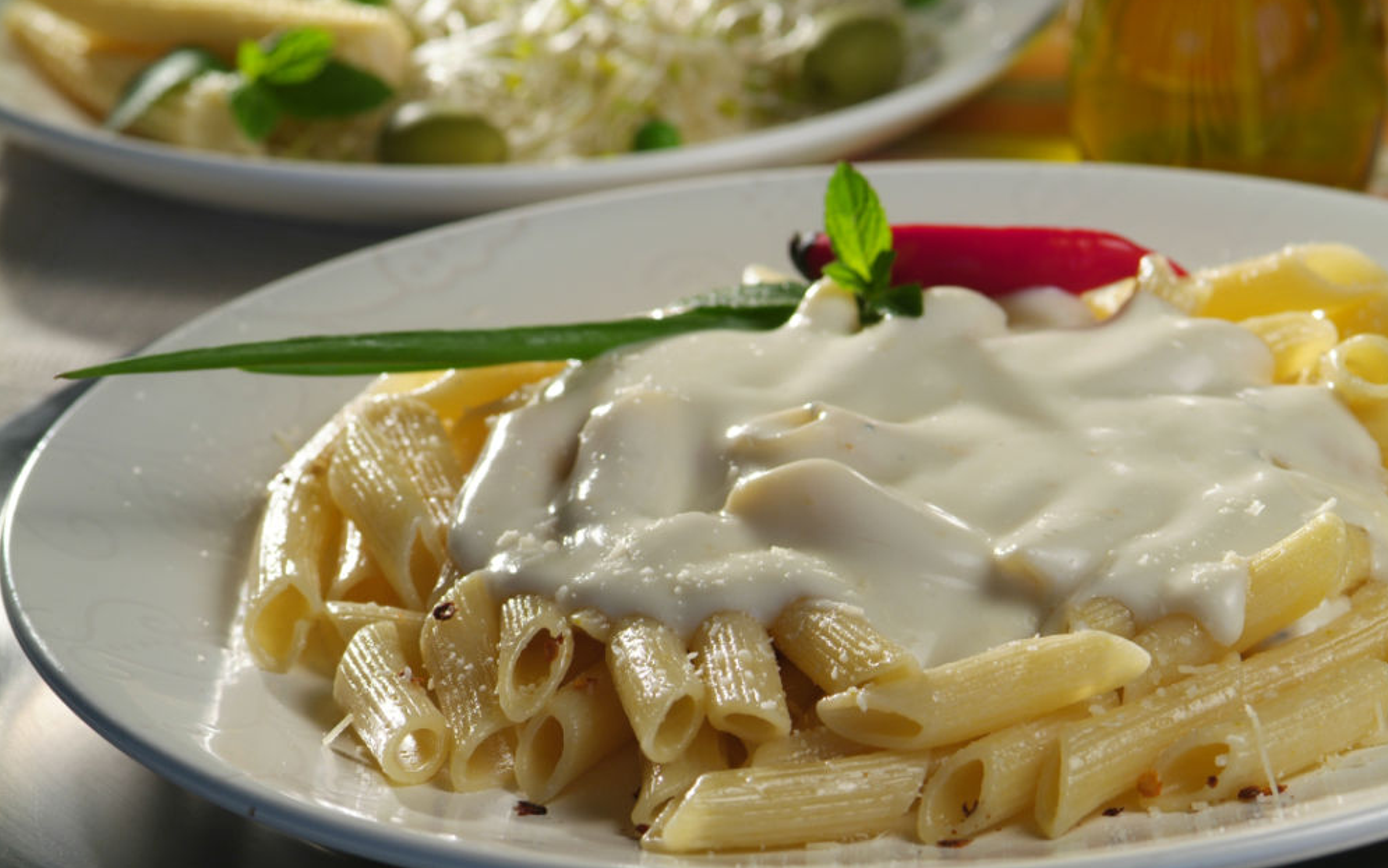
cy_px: 414
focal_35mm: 162
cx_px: 695
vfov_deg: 8.1
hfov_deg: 12.9
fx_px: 6128
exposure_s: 1/90
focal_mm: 105
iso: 160
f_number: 8
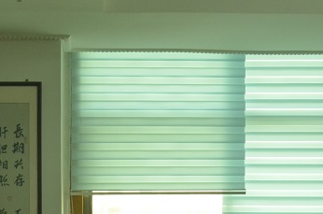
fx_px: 698
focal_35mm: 78
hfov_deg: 25.9
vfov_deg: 16.8
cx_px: 114
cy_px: 241
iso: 1000
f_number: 6.3
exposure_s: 1/160
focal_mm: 18
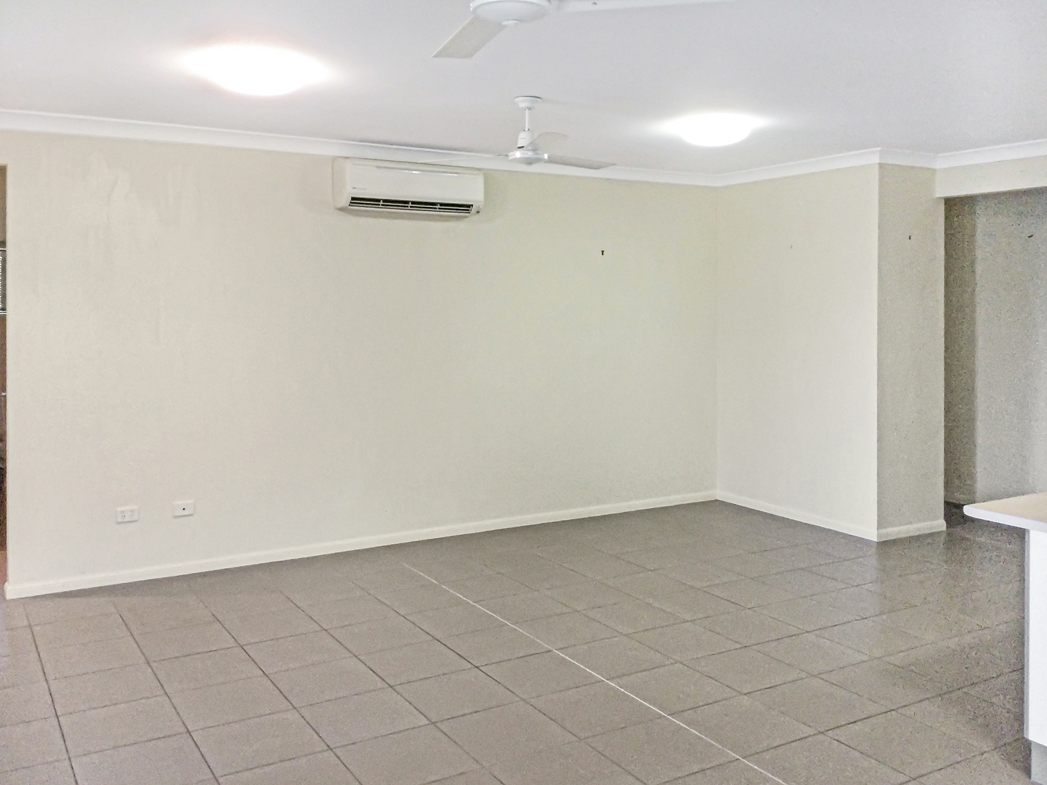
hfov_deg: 58.4
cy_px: 392
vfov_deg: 45.4
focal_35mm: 31
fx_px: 938
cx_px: 524
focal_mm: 3.3
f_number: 2.4
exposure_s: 1/33
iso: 200
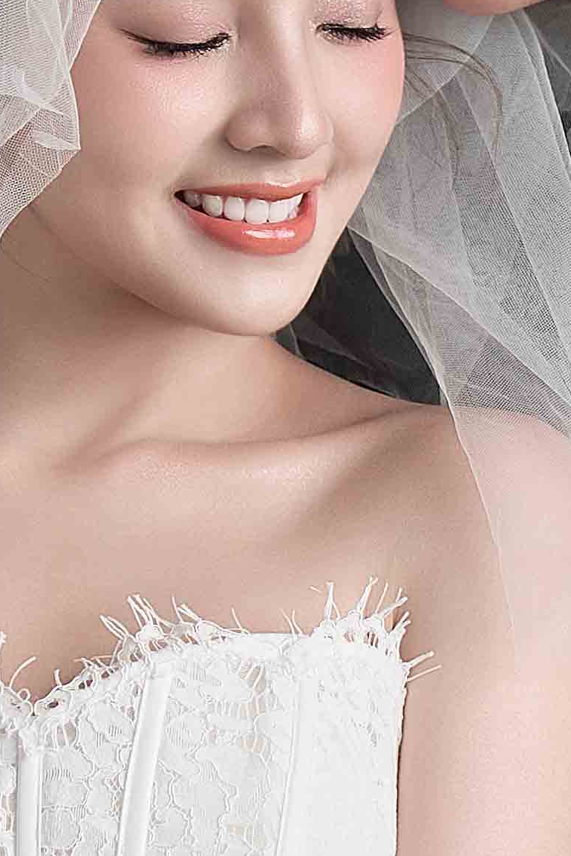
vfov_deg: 6.5
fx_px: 7448
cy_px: 1320
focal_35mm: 313
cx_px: 454
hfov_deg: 4.4
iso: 500
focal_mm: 53
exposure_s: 1/125
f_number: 3.2
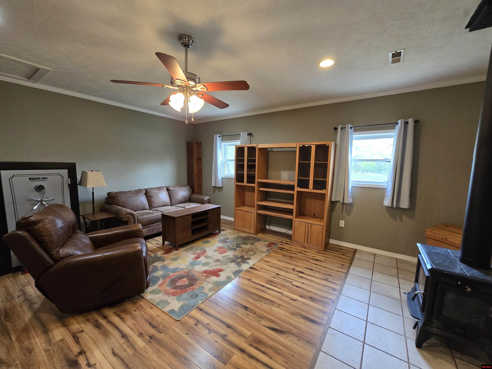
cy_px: 184
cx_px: 246
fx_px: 185
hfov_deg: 106.2
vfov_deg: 89.9
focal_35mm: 13
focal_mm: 2.2
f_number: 2.2
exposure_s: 1/60
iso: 320
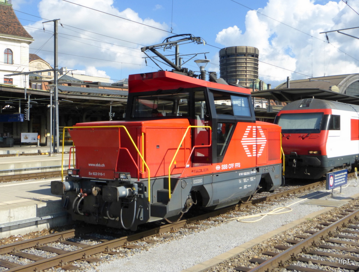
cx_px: 180
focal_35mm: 35
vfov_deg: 41.0
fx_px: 364
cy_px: 136
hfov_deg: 52.5
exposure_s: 1/1000
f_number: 3.7
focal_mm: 6.1
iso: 100
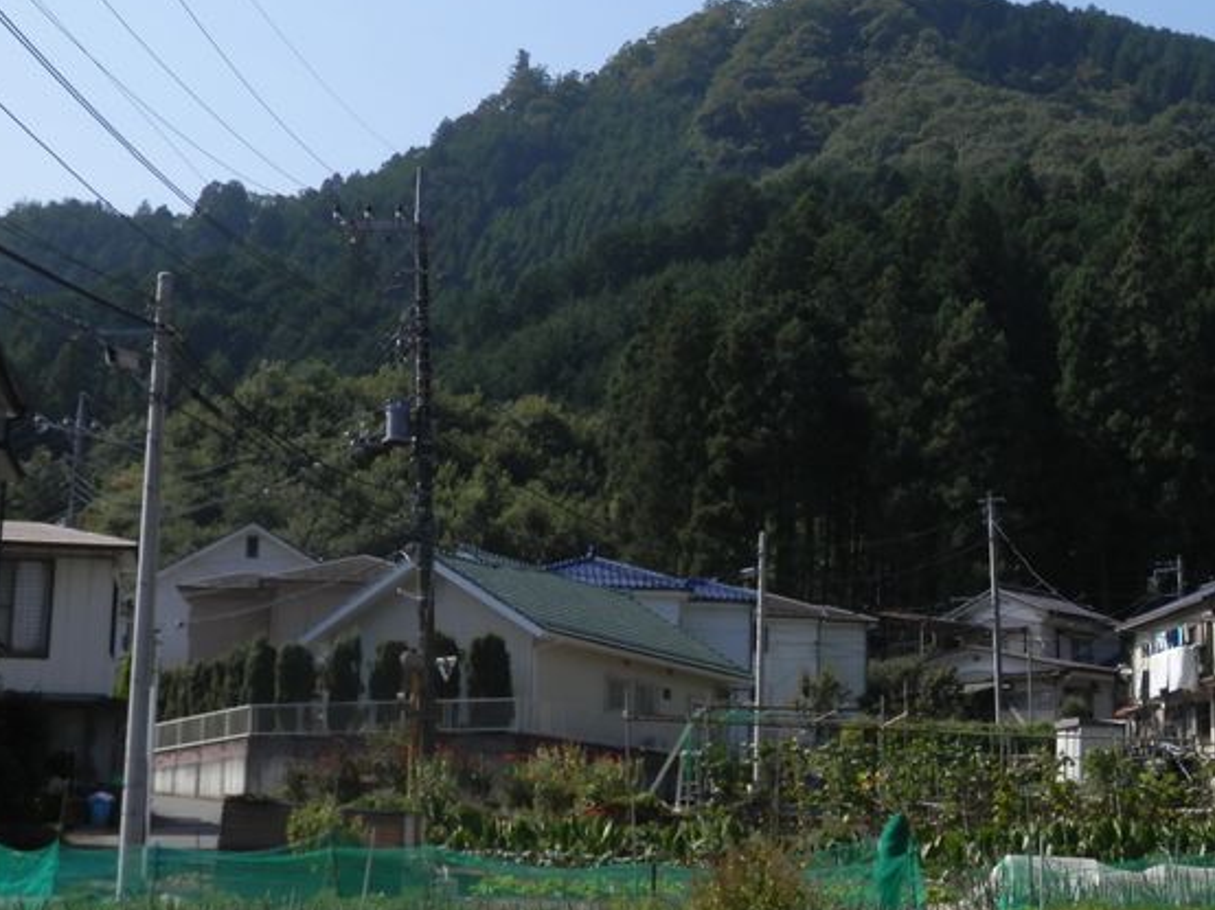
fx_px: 2280
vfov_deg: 22.6
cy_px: 491
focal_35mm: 65
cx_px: 831
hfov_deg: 29.6
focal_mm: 8
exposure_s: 1/100
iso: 80
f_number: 10.8
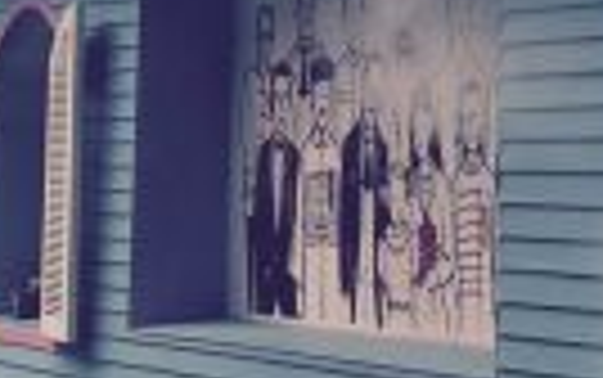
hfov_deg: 11.6
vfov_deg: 7.7
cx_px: 1220
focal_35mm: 161
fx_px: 2648
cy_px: -475
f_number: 2.2
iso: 25
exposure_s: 1/392
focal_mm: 4.15
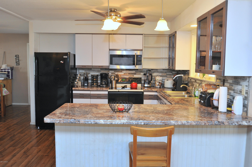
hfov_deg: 58.7
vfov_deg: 41.1
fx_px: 224
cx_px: 126
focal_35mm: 32
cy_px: 84
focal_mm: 32
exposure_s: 1/30
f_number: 6.3
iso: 1000
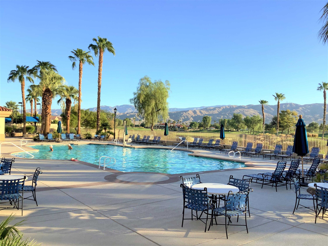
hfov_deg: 58.4
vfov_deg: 45.4
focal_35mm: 31
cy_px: 123
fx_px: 294
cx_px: 164
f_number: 2.4
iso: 25
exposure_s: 1/721
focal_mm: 3.3
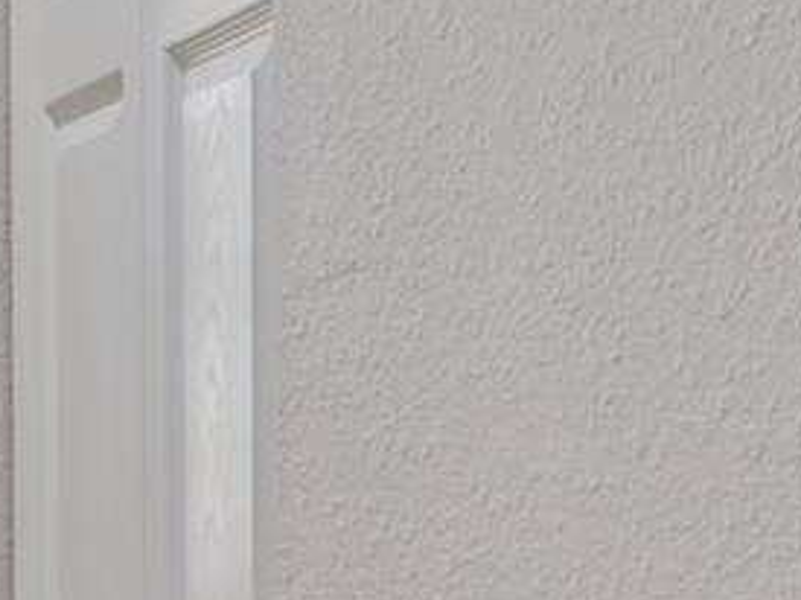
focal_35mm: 84
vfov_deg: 17.6
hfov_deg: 18.6
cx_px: -603
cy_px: 280
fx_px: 1943
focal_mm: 10
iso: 250
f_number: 9
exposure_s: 1/4
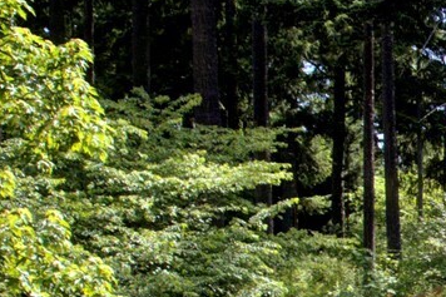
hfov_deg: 15.1
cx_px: 939
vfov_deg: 12.7
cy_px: 373
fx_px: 1300
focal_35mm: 105
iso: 100
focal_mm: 8.4
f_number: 2.8
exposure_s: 1/1000
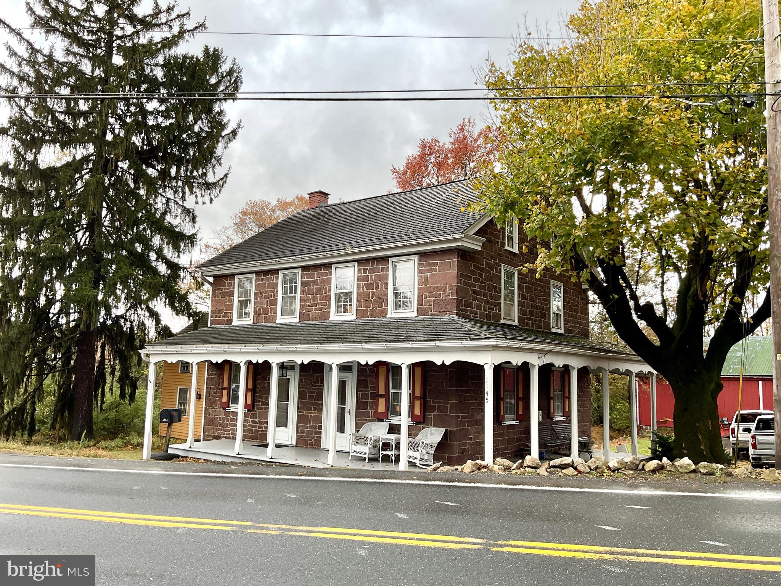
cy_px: 293
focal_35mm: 29
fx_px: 654
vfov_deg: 48.2
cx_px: 390
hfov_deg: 61.7
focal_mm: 3
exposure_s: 1/262
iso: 16
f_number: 1.8
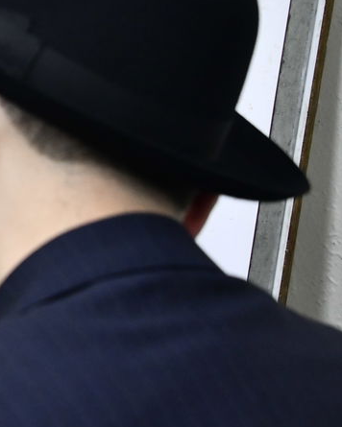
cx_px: -166
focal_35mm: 124
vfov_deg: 15.4
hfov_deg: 11.9
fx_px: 1569
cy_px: 60
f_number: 5.6
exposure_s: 1/125
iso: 1250
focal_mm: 42
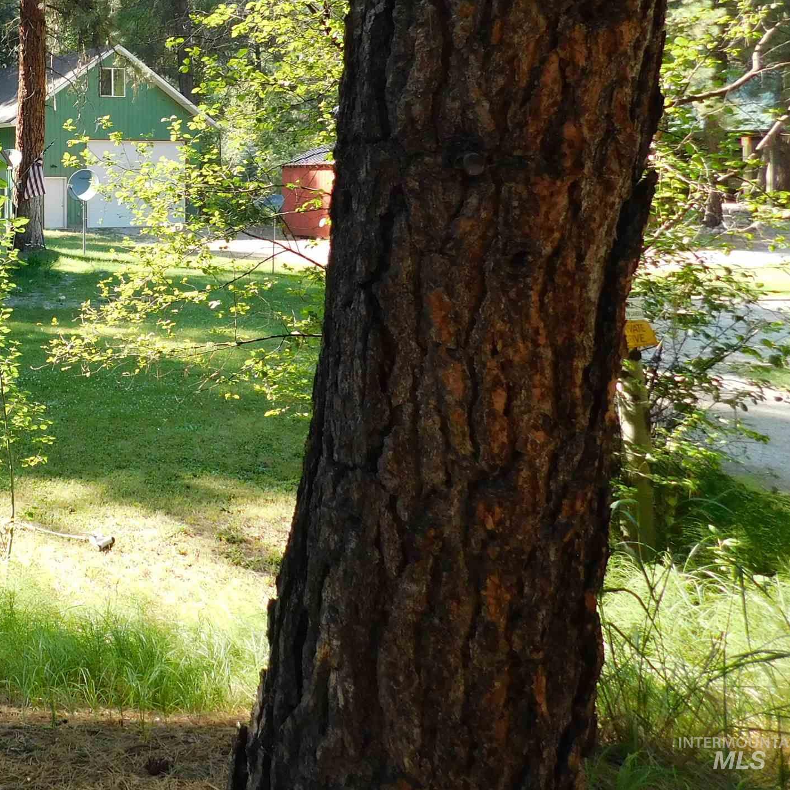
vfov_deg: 37.0
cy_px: 159
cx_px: -48
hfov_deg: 34.0
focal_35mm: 44
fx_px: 1136
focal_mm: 4
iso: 125
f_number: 3
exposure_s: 1/200
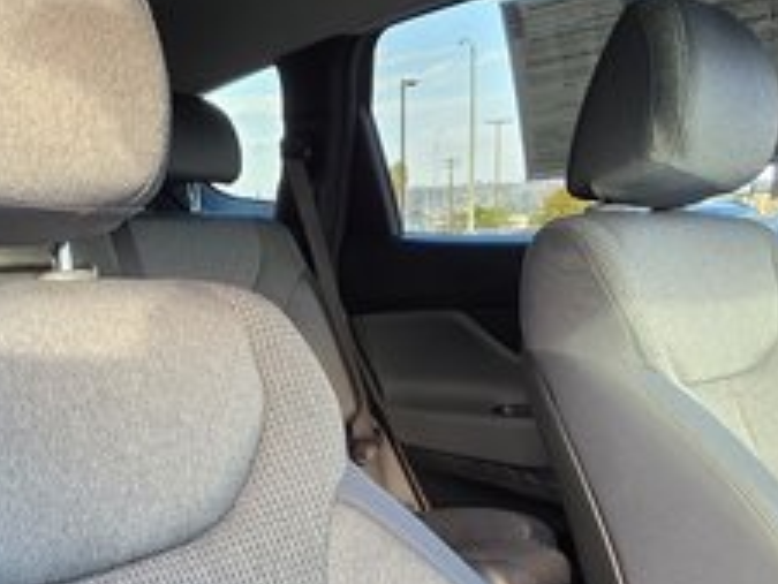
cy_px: 539
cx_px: 204
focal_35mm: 37
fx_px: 832
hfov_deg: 48.4
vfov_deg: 36.0
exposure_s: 1/120
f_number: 1.9
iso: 80
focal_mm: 2.2
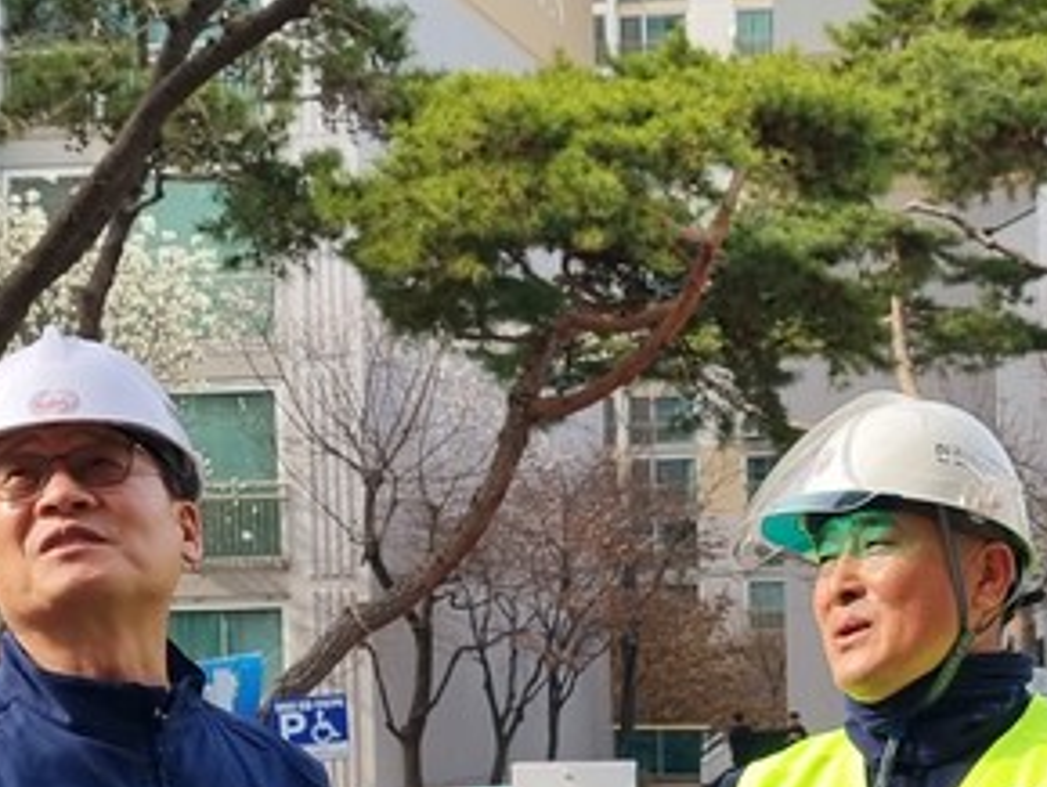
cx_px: 845
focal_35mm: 86
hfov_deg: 22.4
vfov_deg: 16.9
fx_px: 2603
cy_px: 718
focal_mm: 5.4
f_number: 1.8
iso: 50
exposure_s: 1/1218
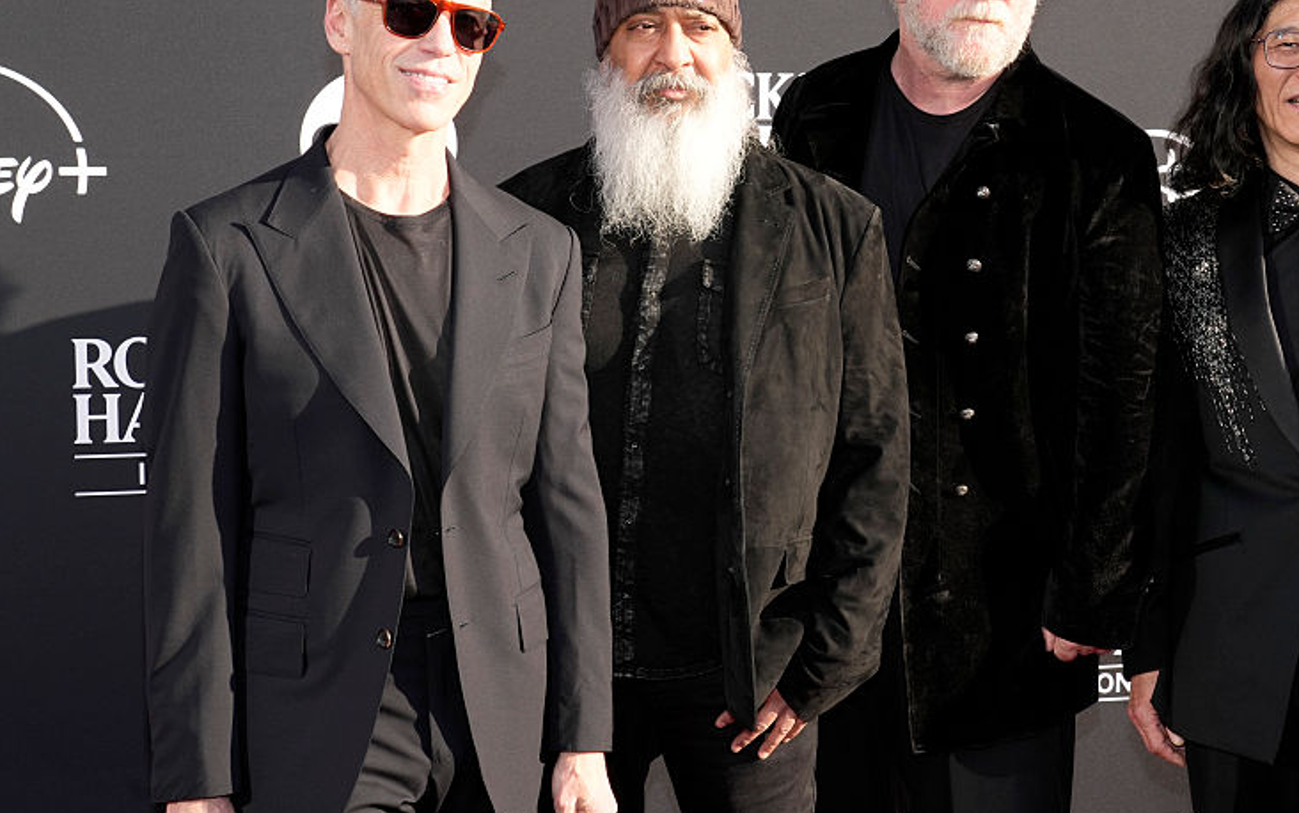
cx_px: 807
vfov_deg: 22.7
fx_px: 2019
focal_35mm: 57
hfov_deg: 35.5
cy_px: 322
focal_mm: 40
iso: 400
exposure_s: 1/160
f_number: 13
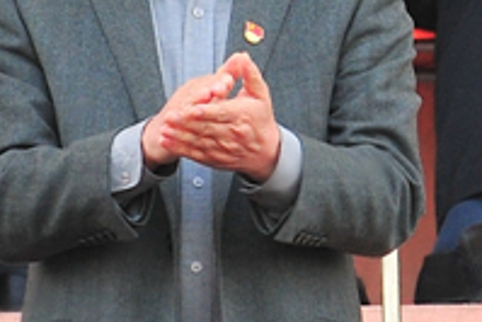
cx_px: -58
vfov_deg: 3.5
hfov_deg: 5.3
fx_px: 5239
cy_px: -68
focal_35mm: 391
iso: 400
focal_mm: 130
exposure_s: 1/500
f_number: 4.5
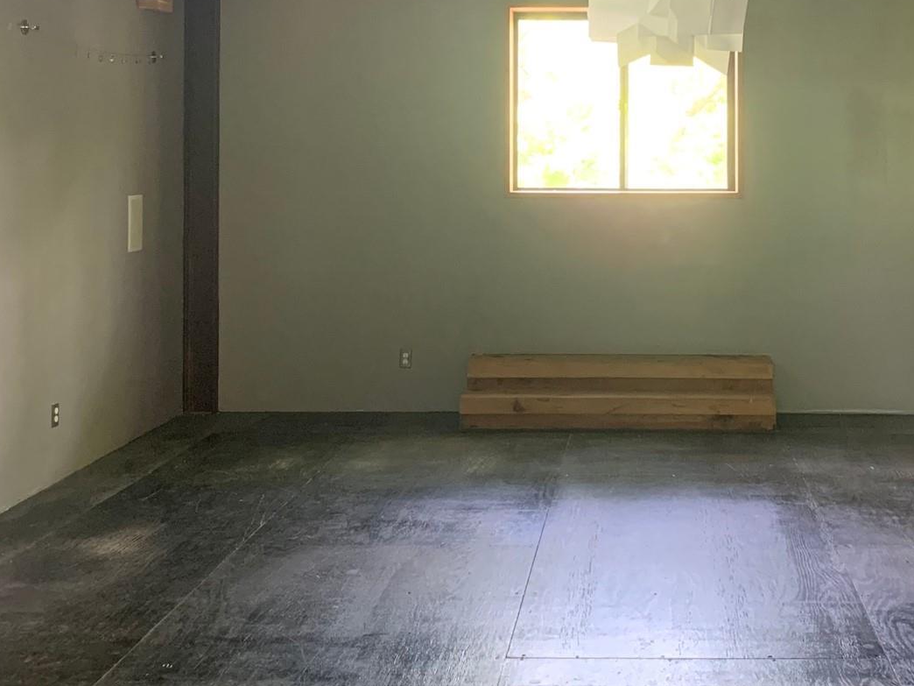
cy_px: 142
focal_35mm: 51
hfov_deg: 36.9
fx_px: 1347
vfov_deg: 28.0
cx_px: 636
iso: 400
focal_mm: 4.25
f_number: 1.8
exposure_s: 1/40
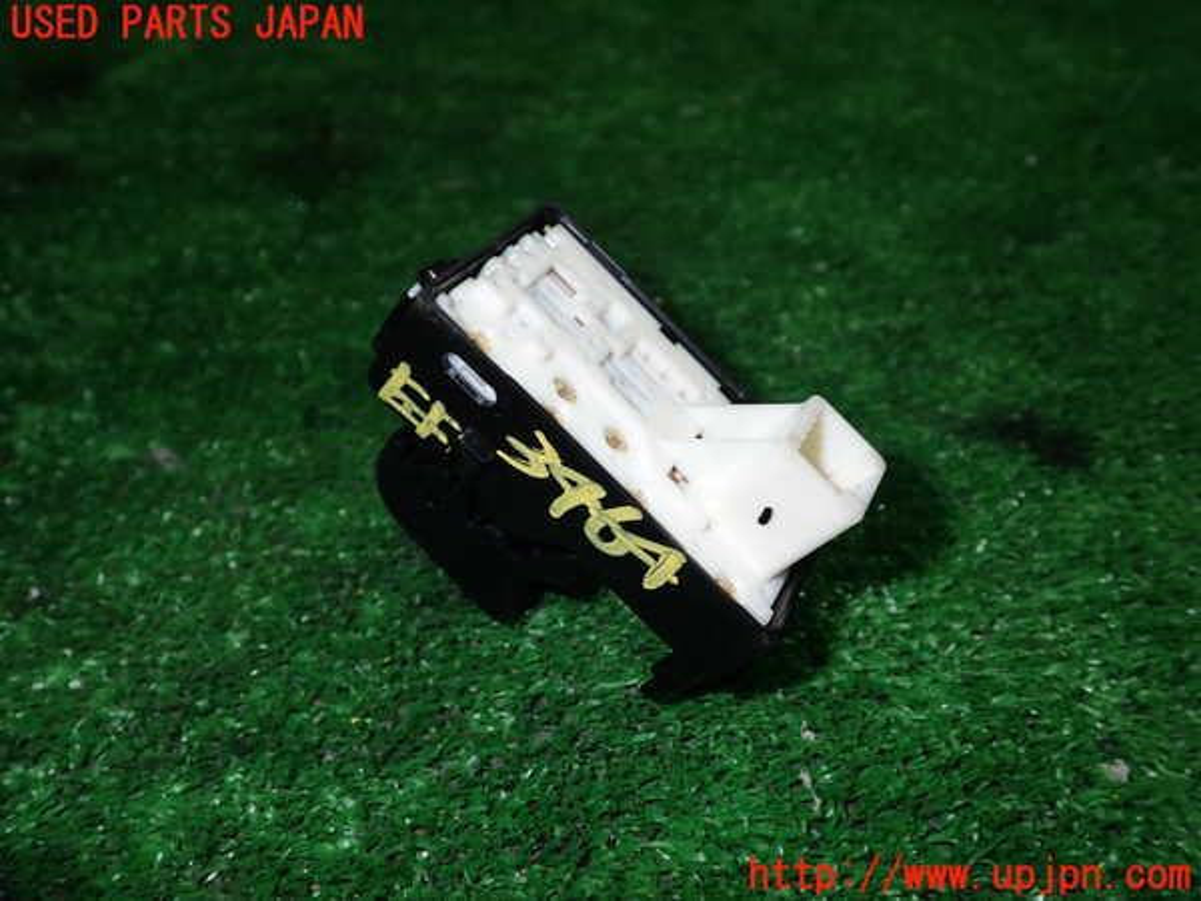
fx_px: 1041
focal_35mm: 30
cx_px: 600
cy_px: 450
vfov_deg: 46.8
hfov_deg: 60.0
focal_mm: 5.4
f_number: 6.3
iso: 200
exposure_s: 1/30
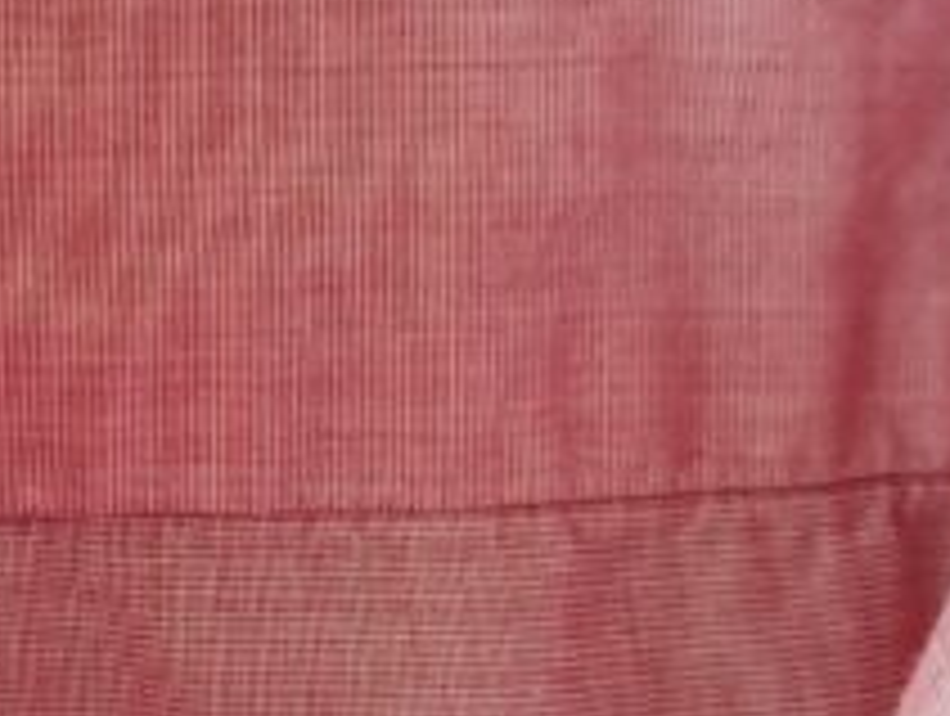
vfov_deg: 23.3
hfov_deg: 28.7
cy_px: 326
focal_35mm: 63
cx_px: 0
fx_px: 1732
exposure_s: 1/15
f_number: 1.7
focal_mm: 4.2
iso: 200
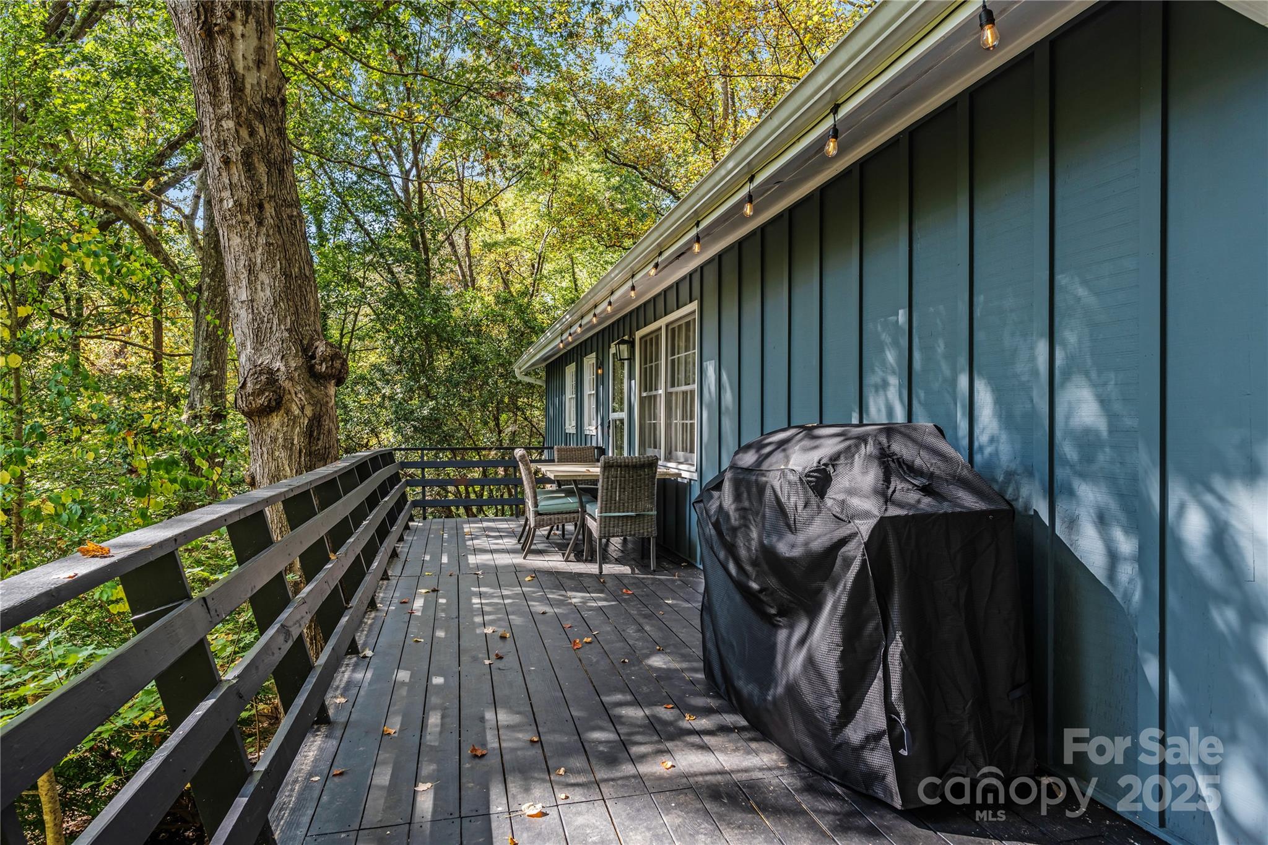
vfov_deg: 58.3
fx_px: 757
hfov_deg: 79.9
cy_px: 422
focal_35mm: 22
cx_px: 634
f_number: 8
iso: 400
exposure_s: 1/50
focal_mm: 21.5
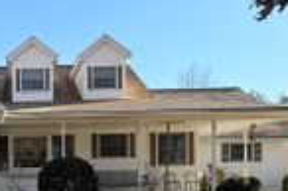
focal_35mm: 43
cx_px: 3
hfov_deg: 40.2
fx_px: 344
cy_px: 186
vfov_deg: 29.3
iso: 64
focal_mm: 2.22
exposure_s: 1/734
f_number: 2.2
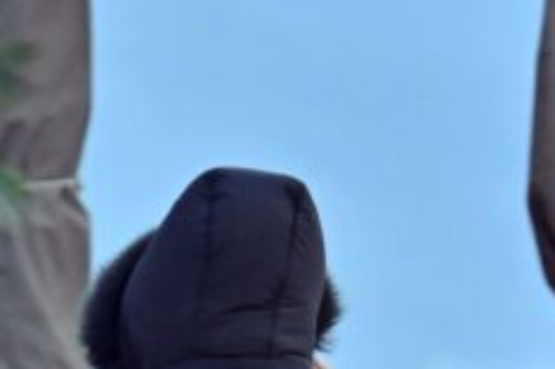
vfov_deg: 0.9
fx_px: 23632
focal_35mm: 1535
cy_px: 752
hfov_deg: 1.3
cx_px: 548
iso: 1250
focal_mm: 200
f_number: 8
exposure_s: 1/400
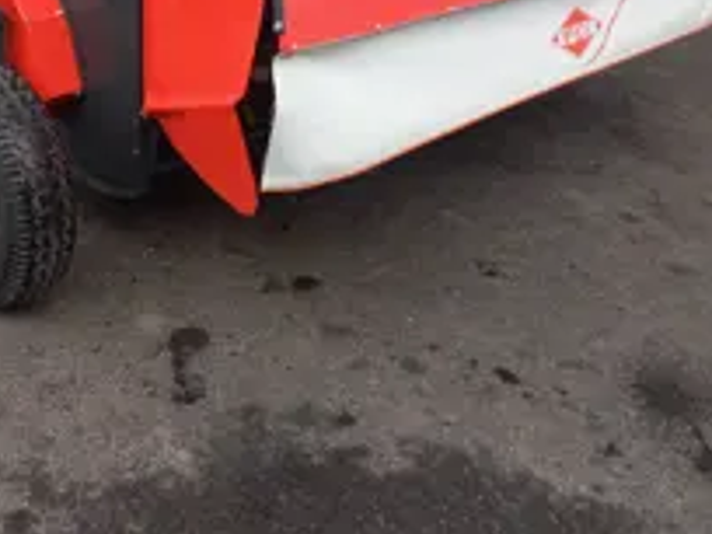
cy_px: 56
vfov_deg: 28.6
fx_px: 1008
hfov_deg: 38.4
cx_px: 227
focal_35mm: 49
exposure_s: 1/50
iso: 32
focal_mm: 4.6
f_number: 1.8
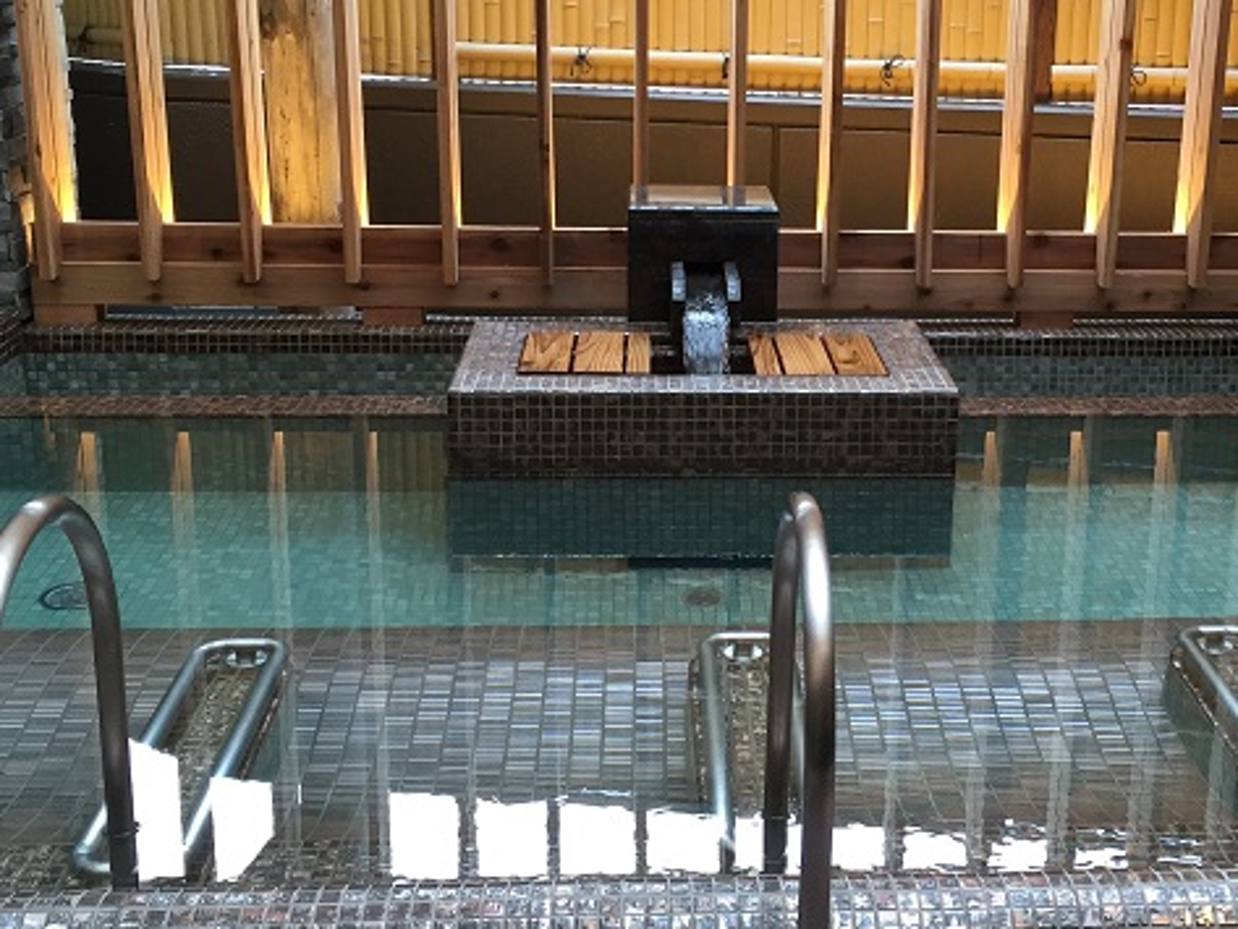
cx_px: 796
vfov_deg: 29.7
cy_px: 400
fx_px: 1753
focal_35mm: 49
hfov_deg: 38.6
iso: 32
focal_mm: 4.15
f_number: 2.2
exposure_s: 1/30
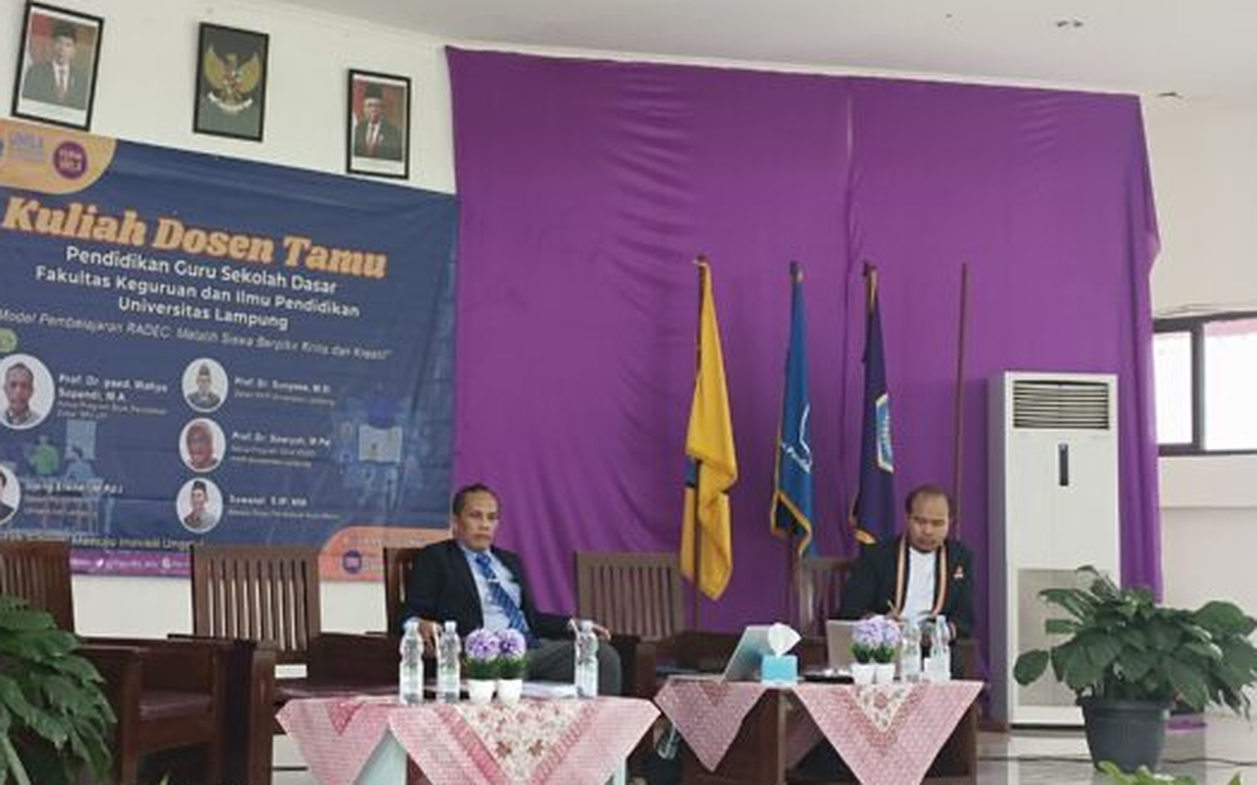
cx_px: 541
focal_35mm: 62
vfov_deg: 20.9
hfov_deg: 32.9
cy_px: 321
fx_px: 2124
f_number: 1.79
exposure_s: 1/50
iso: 1054
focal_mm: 4.74
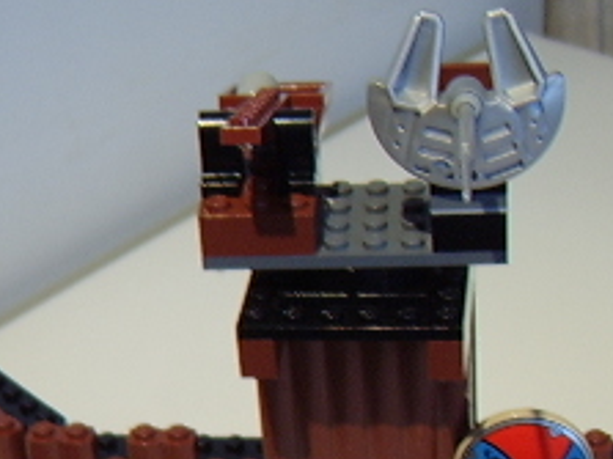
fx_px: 1575
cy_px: 443
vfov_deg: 16.3
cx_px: 426
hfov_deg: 21.9
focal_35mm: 89
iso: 100
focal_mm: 8.13
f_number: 2.7
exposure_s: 1/19
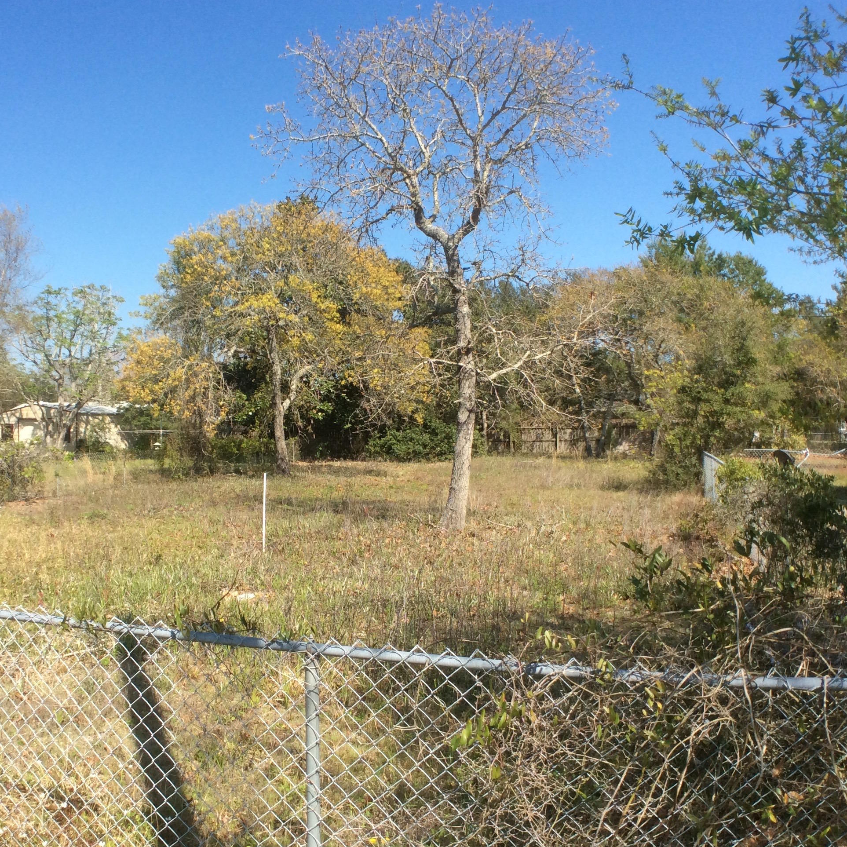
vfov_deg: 43.9
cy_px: 424
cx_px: 331
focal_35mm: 38
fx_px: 1052
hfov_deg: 43.6
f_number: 2.4
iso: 32
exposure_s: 1/953
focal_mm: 3.3
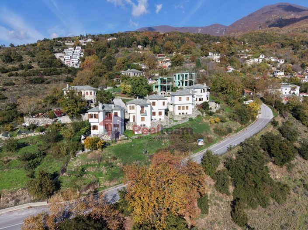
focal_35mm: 24
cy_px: 115
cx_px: 154
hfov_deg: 71.6
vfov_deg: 56.8
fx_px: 213
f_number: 1.8
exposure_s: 1/6000
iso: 200
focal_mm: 8.67
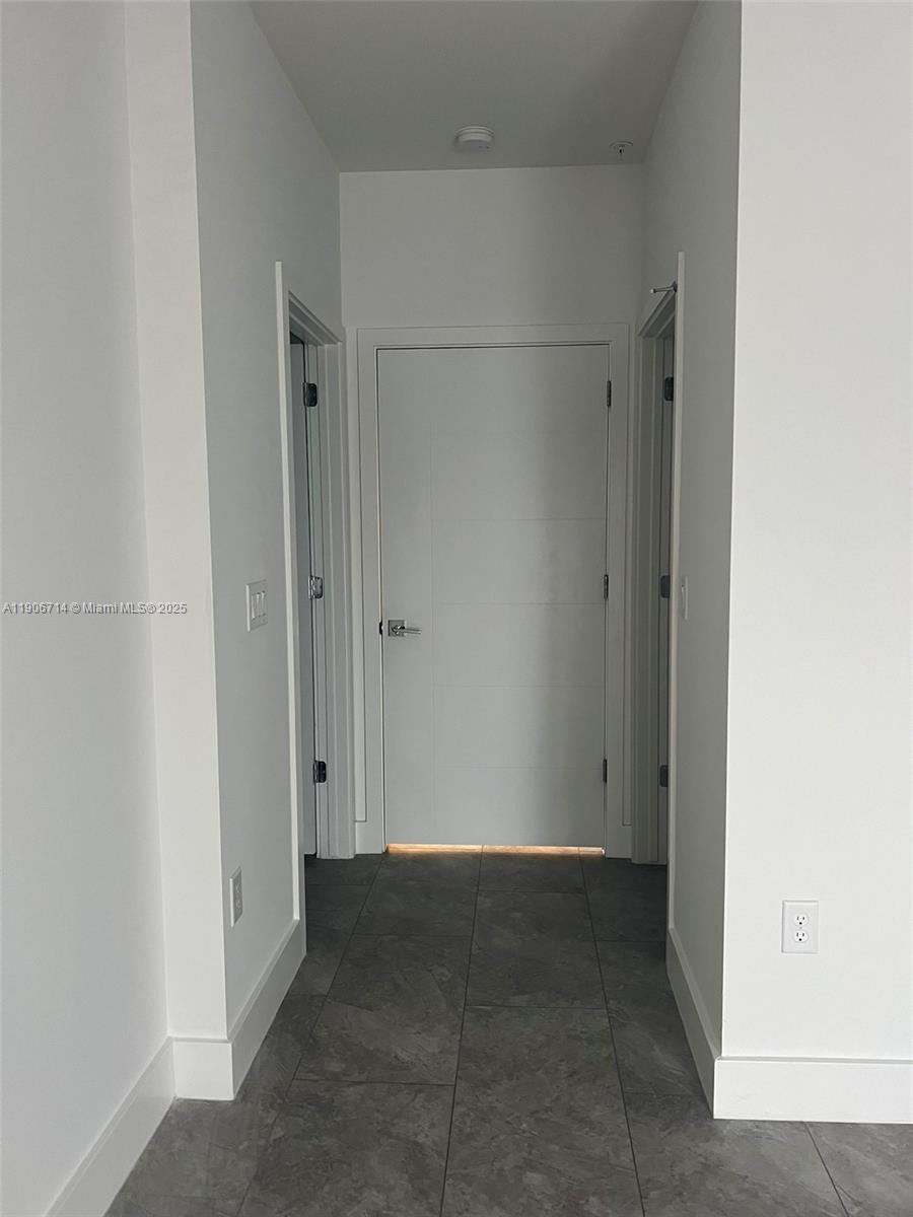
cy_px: 608
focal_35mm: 26
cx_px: 456
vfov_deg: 67.3
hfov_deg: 53.1
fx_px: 914
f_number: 1.5
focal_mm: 5.7
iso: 250
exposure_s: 1/60
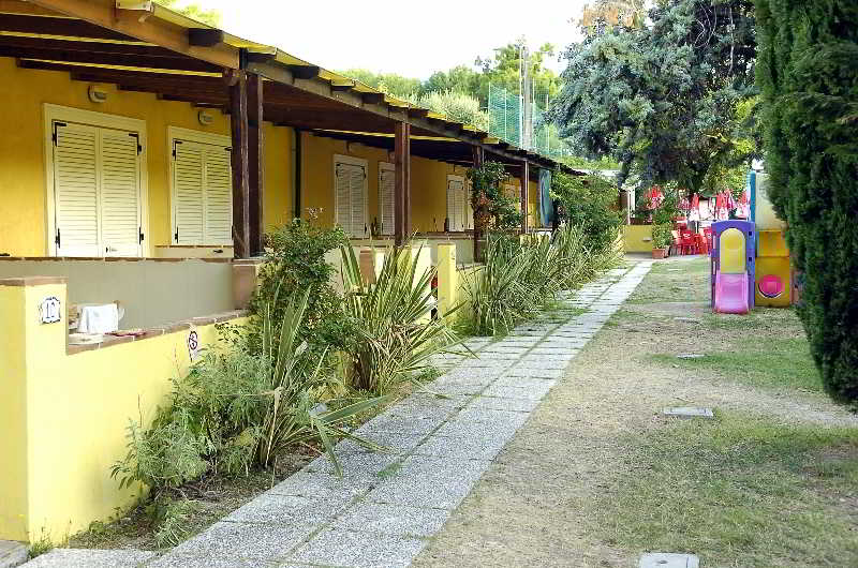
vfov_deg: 31.8
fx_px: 999
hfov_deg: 46.5
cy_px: 284
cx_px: 429
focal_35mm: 42
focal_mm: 28
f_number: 4
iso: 200
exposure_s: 1/80
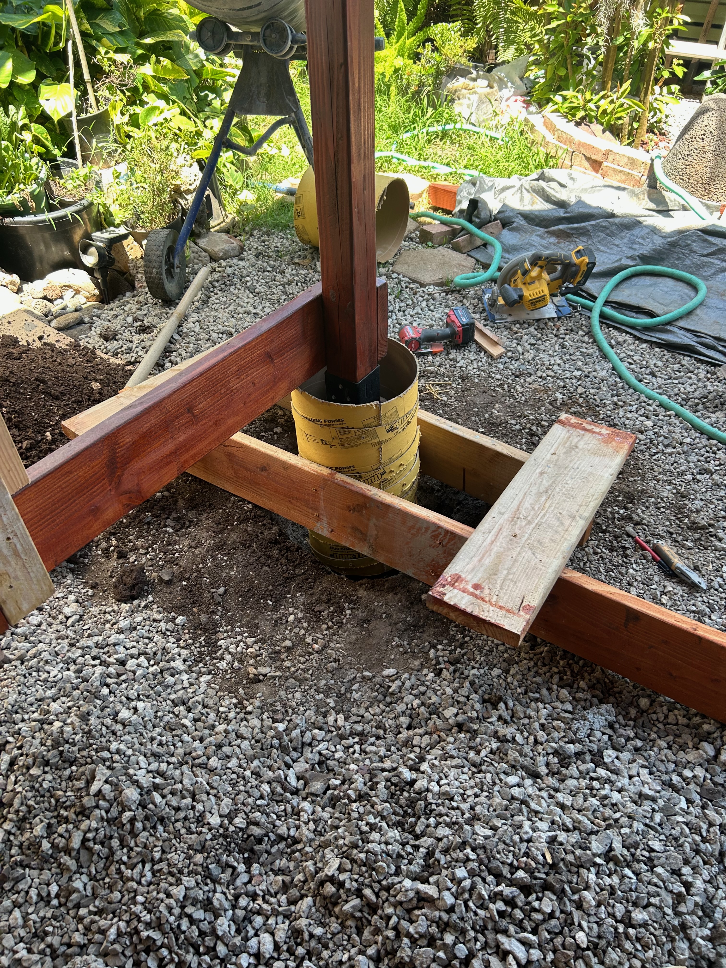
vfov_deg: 67.3
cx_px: 363
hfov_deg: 53.1
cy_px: 484
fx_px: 727
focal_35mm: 26
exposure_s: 1/178
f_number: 1.5
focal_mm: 5.7
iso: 40
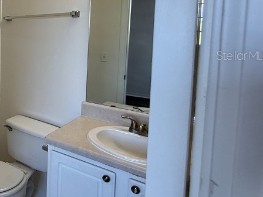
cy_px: 55
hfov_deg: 43.4
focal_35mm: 32
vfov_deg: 43.1
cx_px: -29
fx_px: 243
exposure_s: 1/120
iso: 125
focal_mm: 2.22
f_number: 2.2
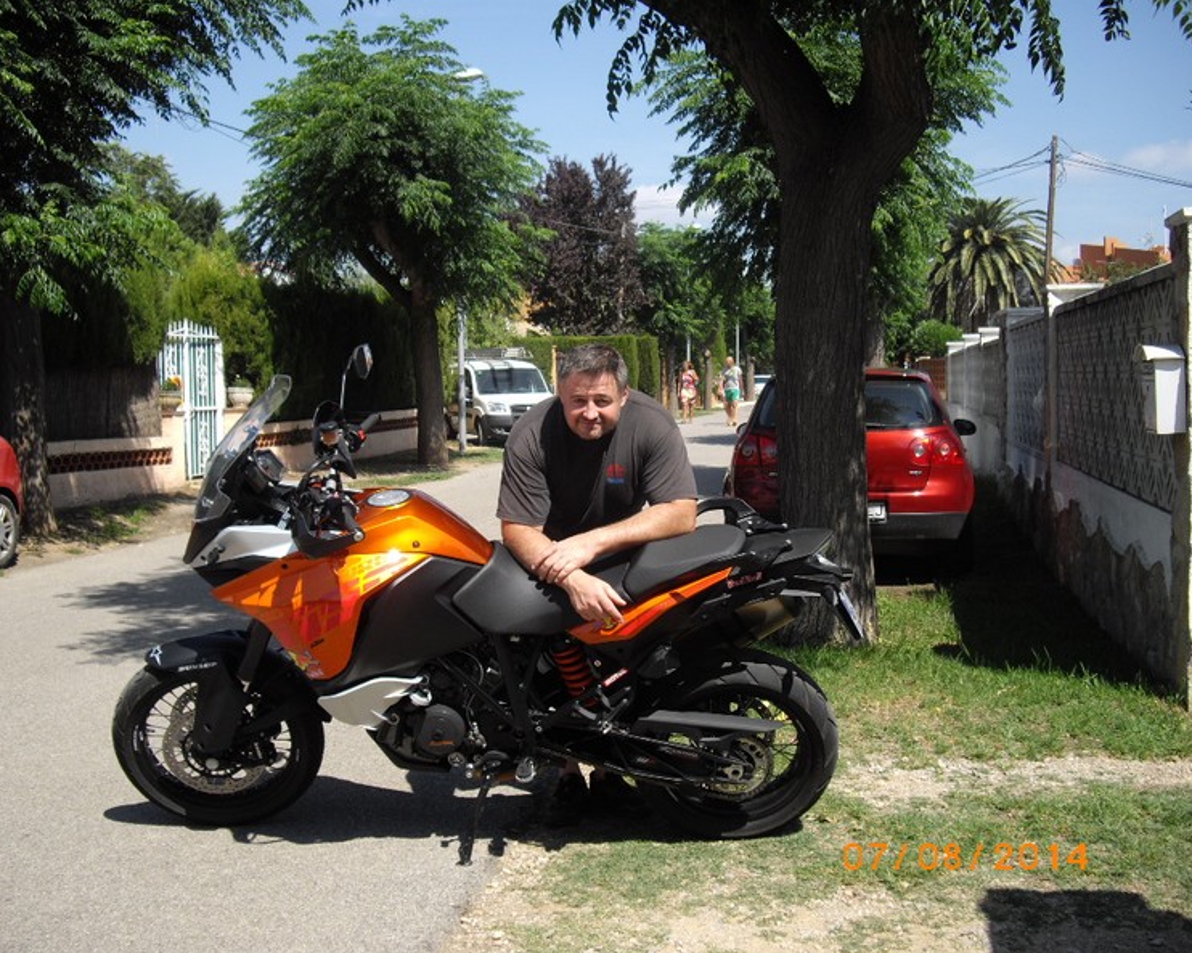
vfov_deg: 37.3
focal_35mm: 40
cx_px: 578
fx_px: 1411
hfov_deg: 45.8
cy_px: 481
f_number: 2.8
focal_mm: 7.9
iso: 50
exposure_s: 1/640
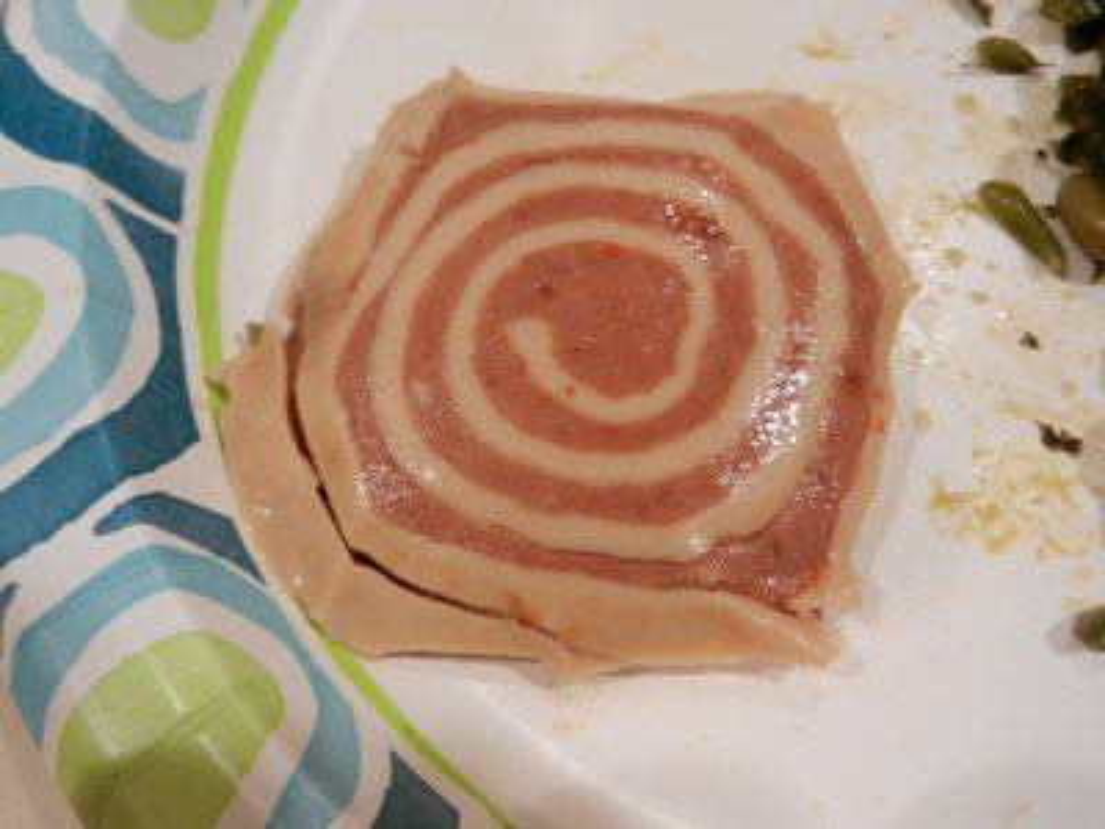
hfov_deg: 49.0
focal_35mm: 38
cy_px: 414
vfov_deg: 37.7
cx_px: 552
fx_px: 1213
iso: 400
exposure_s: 1/20
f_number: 4
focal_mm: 6.9
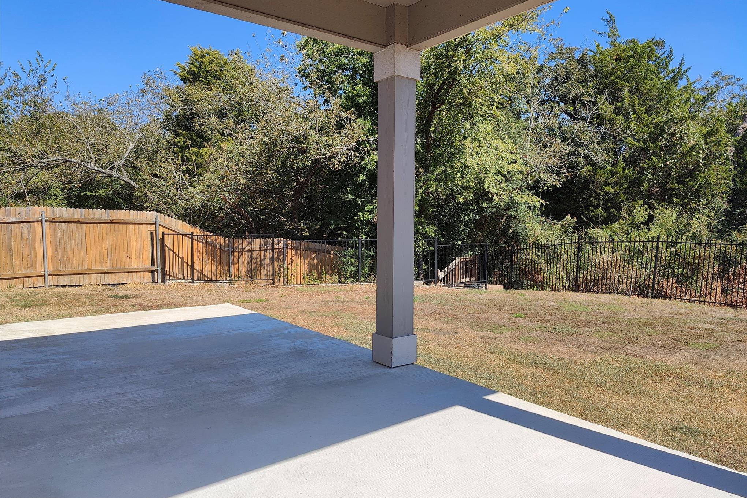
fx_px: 498
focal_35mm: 24
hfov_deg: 73.7
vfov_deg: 53.1
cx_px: 374
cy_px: 257
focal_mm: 6.06
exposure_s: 1/2685
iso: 64
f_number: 1.8
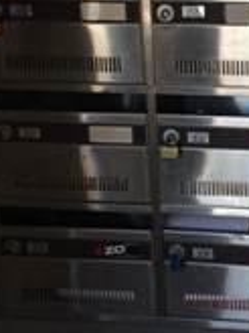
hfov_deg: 12.9
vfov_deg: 17.3
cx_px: 245
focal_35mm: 113
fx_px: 1084
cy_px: 93
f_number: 2.2
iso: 50
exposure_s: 1/60
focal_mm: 4.15
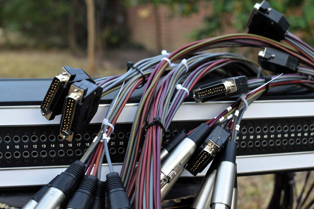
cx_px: 157
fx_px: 457
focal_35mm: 52
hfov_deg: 37.9
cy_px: 104
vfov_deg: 25.7
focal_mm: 35
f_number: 5.6
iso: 400
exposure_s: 1/60
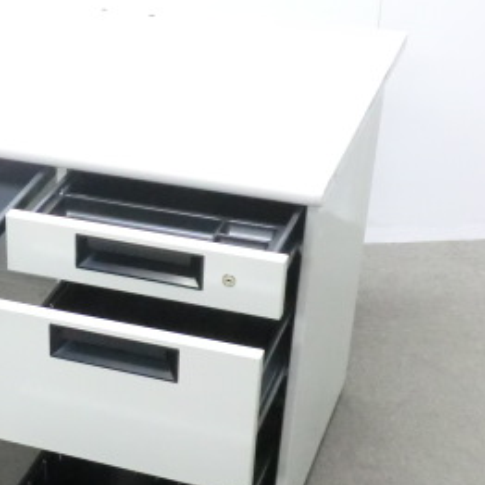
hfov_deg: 20.5
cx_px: 0
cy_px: 331
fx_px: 1300
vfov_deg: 21.0
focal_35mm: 82
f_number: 3.9
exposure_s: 1/25
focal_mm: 6.9
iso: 800
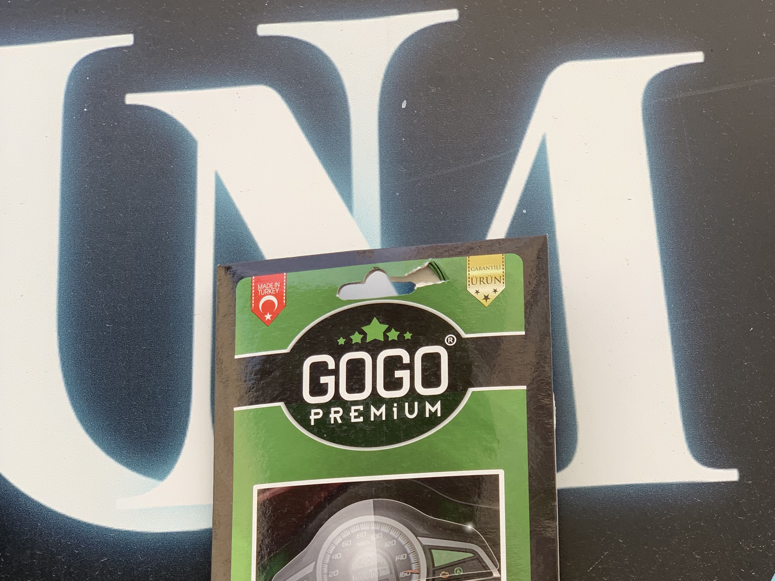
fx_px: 1567
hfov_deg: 27.8
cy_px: 453
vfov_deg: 20.8
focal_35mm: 70
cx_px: 388
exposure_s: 1/122
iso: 16
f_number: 2.4
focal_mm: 6
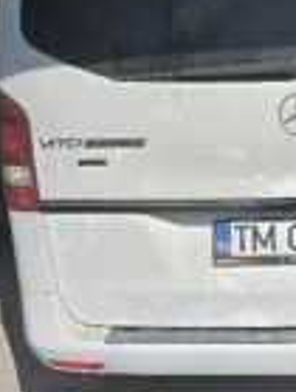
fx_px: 749
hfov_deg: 21.2
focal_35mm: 66
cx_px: 324
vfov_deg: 29.3
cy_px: 212
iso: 80
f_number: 1.7
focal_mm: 6.3
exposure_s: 1/10000
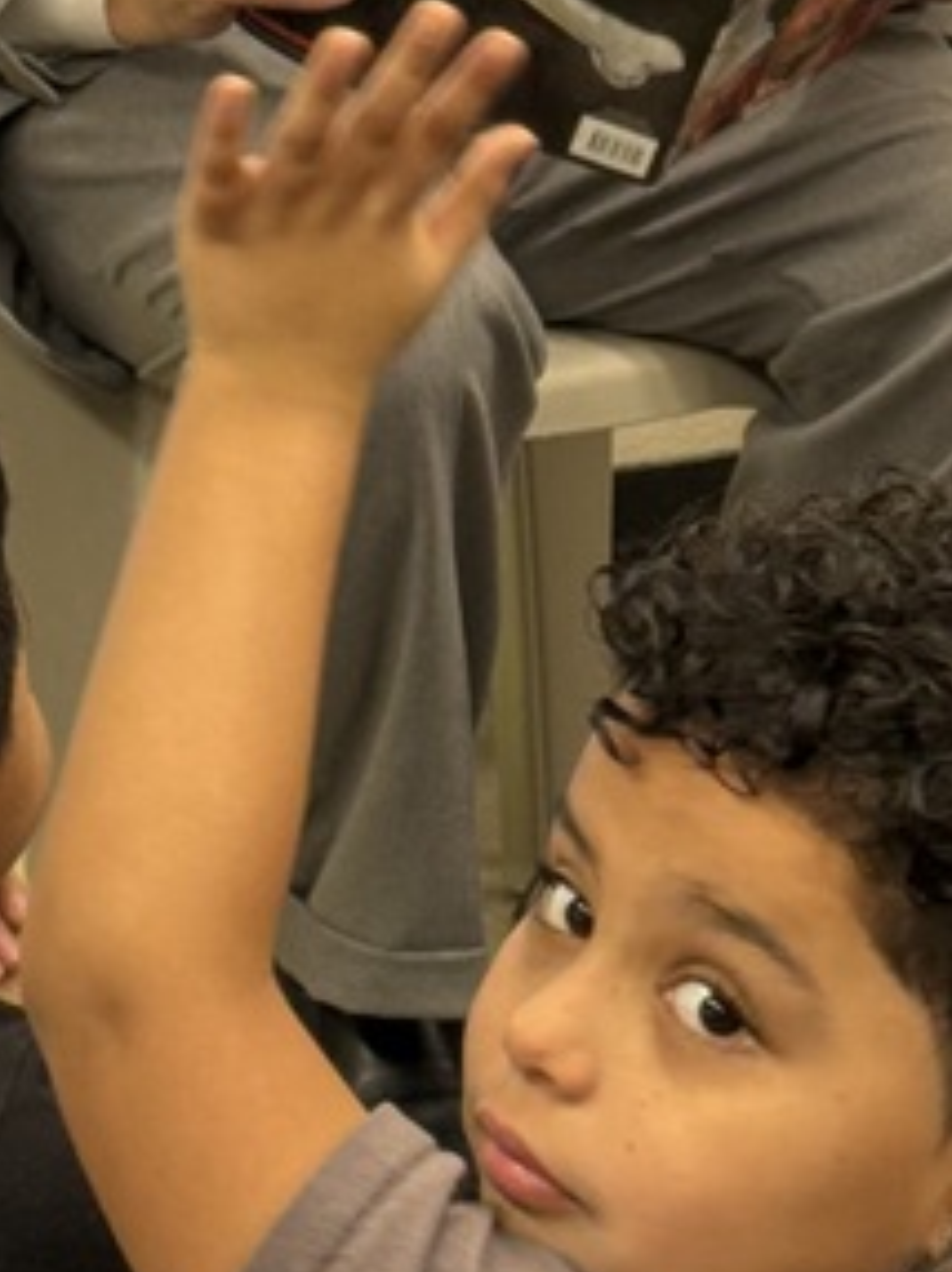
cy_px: 267
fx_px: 6316
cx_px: 391
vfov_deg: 11.5
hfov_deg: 8.6
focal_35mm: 172
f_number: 1.78
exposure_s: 1/60
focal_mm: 6.76
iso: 100
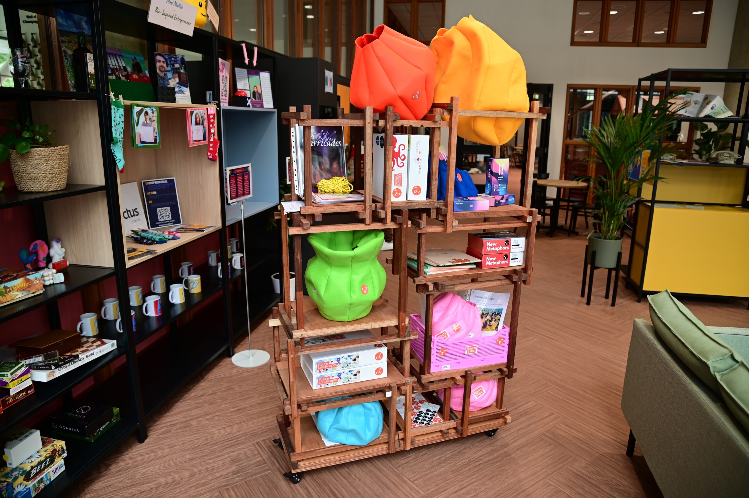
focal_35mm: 24
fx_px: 499
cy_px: 249
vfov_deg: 53.1
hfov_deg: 73.8
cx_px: 374
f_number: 4
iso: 250
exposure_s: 1/30
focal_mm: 24
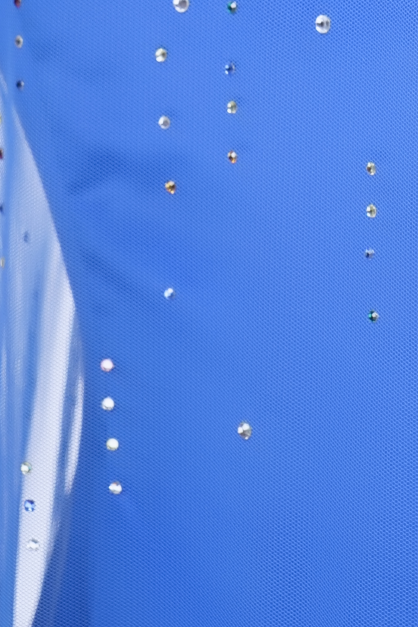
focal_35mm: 339
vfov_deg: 5.9
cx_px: 683
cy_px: -692
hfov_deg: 4.0
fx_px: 5901
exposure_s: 1/160
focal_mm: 70
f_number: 4.5
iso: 125
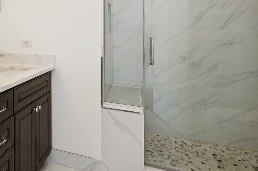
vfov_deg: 44.5
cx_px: 43
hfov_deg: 59.1
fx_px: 200
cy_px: 39
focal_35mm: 28
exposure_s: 1/6
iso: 100
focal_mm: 14
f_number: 10
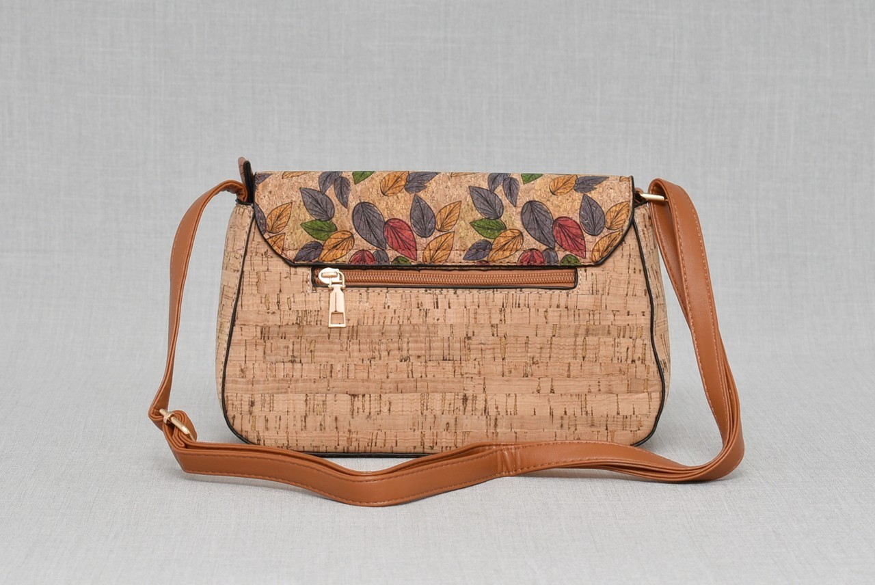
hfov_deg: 24.6
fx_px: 2007
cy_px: 292
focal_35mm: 82
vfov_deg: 16.6
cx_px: 438
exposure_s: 1/60
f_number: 5.6
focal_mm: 55
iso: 100
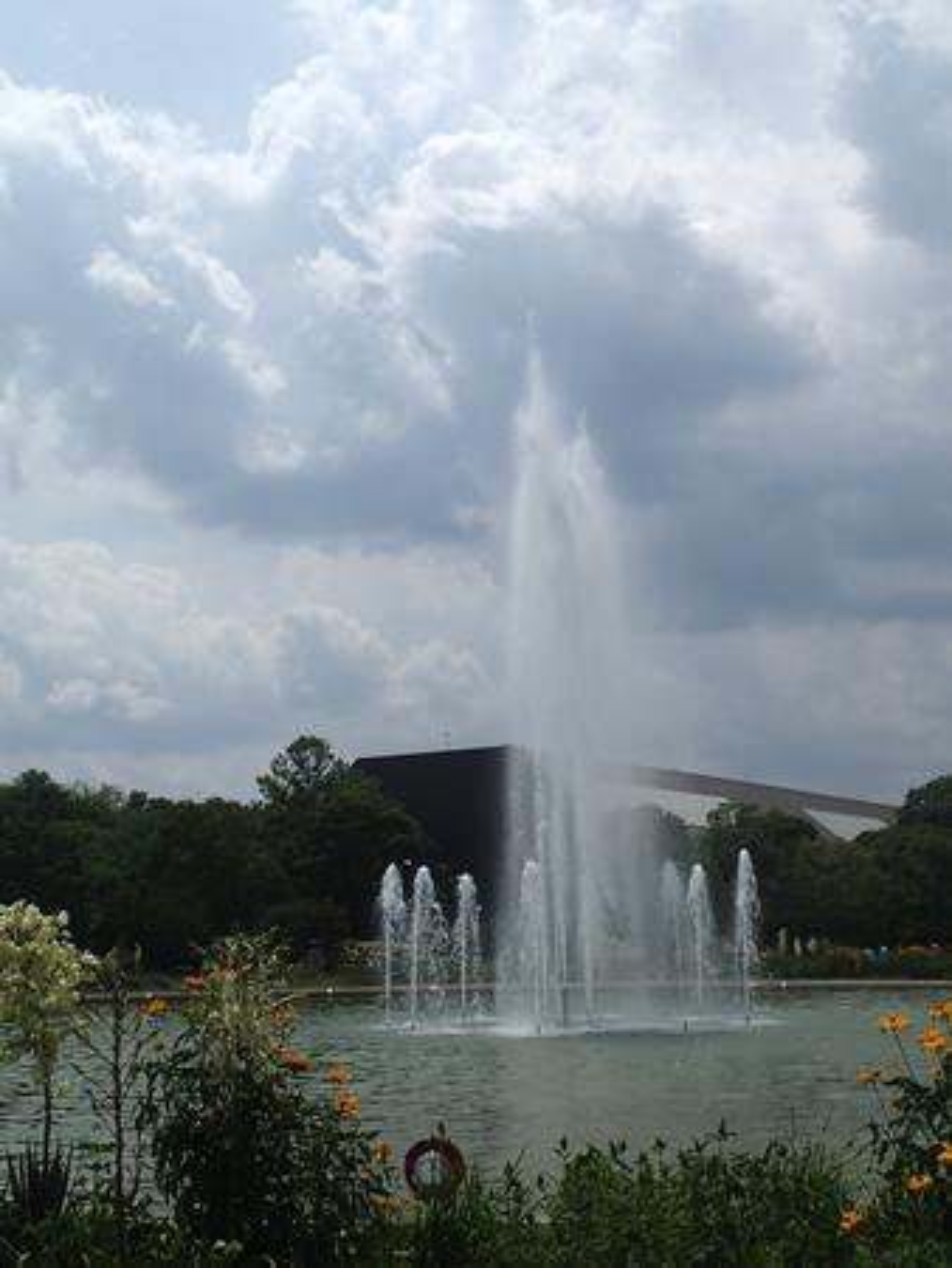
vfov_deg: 43.8
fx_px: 1575
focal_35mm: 43
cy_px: 634
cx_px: 476
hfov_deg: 33.6
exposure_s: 1/400
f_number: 11
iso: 100
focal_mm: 7.9
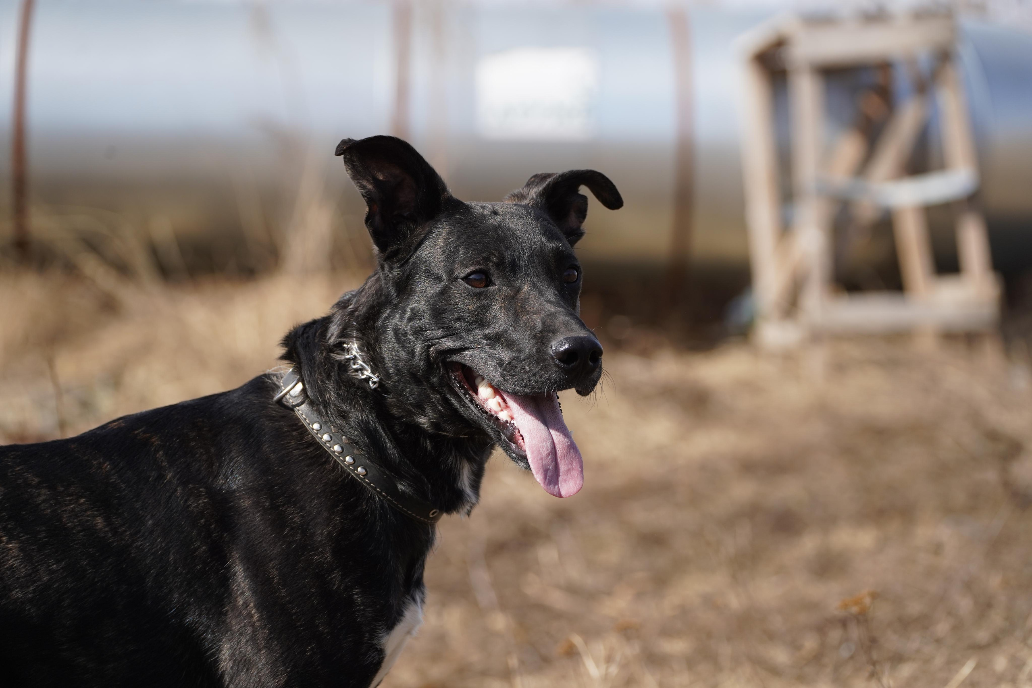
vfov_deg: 8.5
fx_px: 4644
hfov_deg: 12.7
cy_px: 344
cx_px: 516
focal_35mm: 162
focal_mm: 162
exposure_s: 1/800
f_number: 5.6
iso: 320
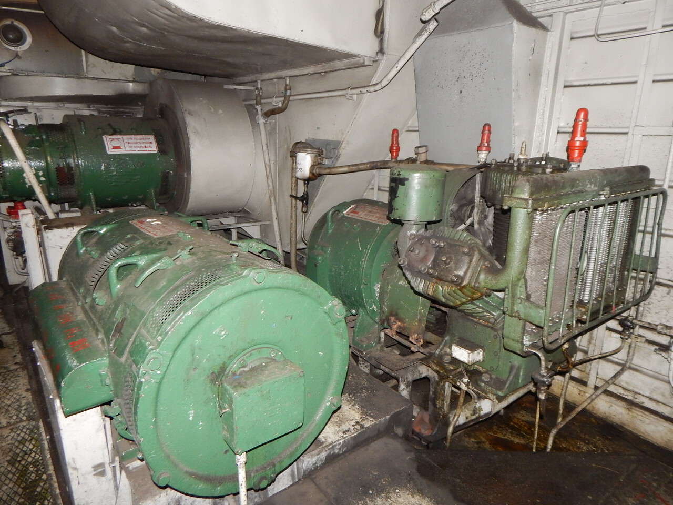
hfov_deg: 76.4
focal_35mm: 22
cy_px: 252
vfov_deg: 61.1
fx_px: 428
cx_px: 336
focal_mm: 4
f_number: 3
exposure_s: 1/30
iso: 320
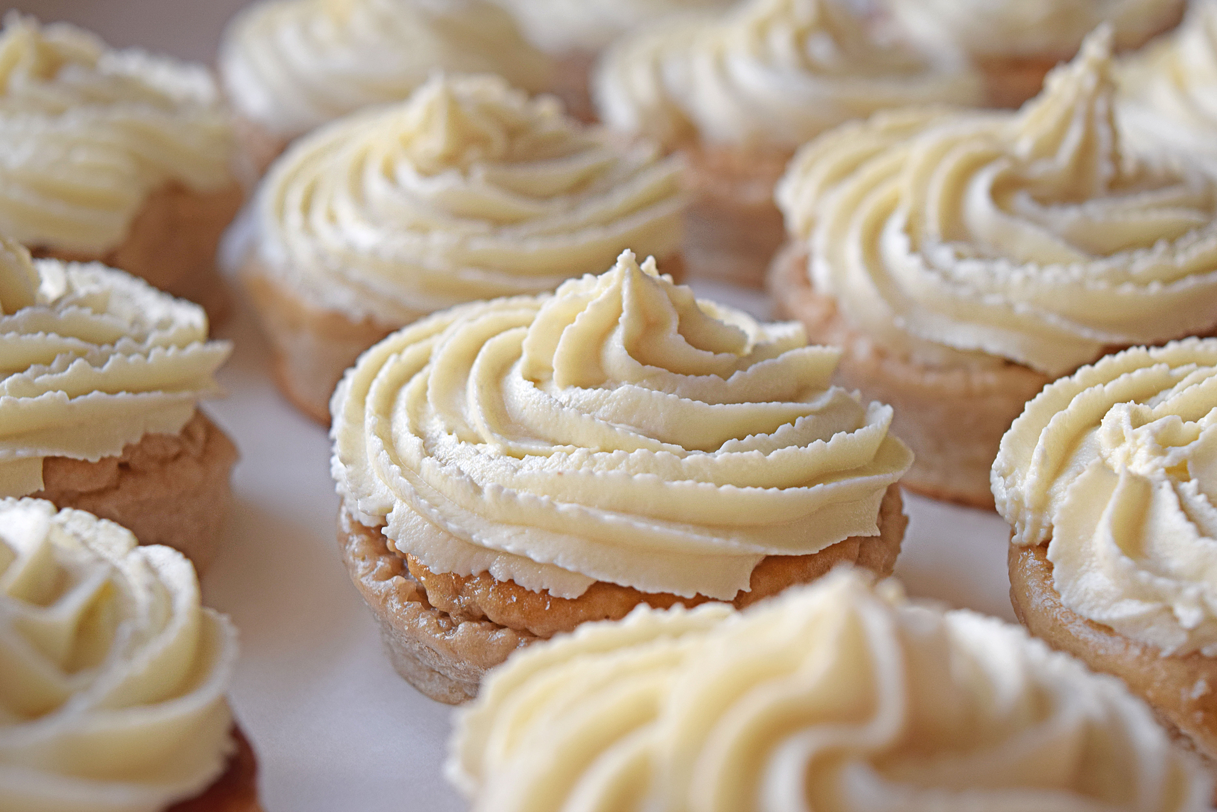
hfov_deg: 29.9
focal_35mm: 68
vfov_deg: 20.2
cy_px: 406
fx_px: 2282
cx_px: 608
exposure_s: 1/125
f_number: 6.3
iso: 400
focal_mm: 45
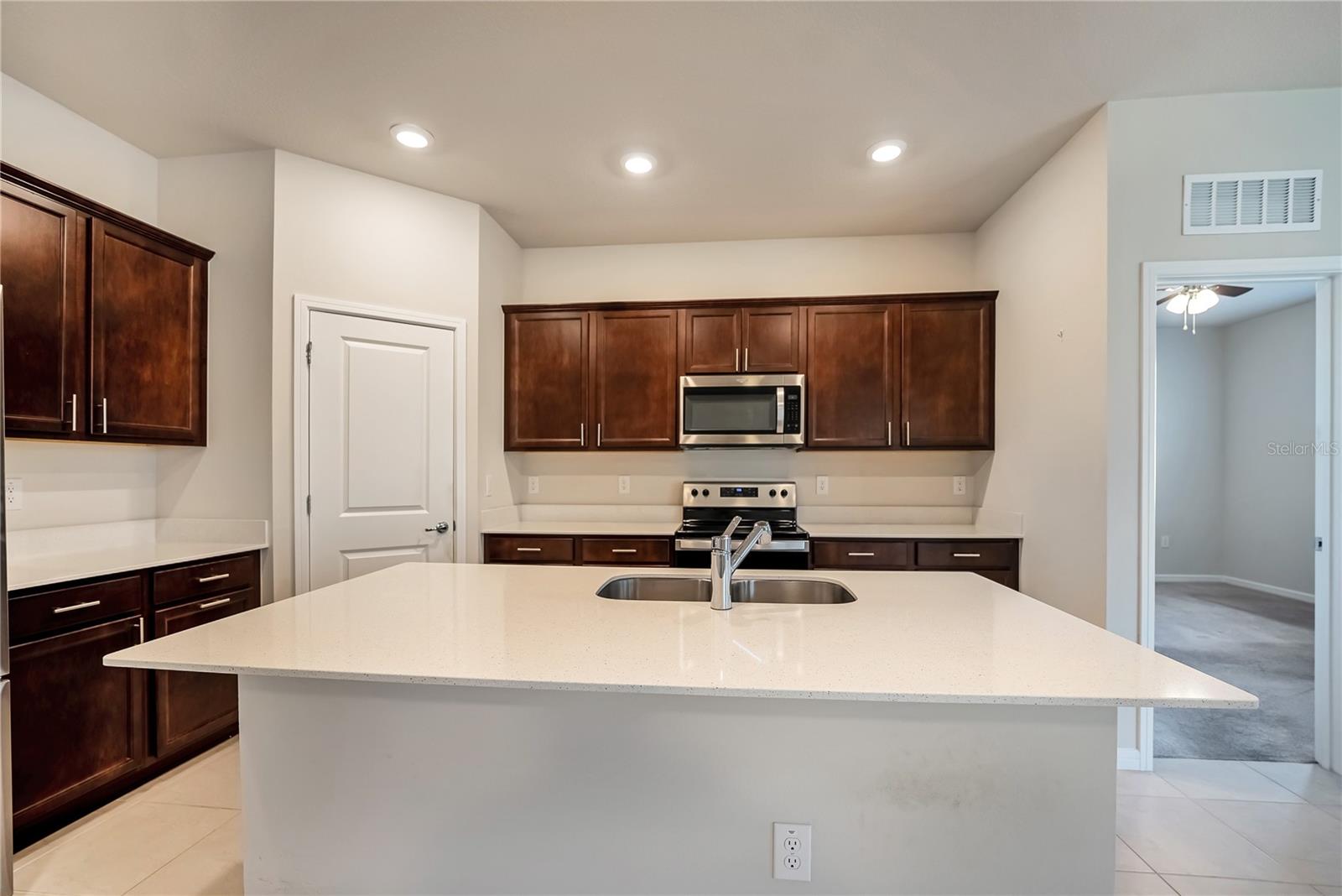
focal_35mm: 14
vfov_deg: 81.3
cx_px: 671
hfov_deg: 104.2
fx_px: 522
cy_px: 448
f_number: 4
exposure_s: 1/1000
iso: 400
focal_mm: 14
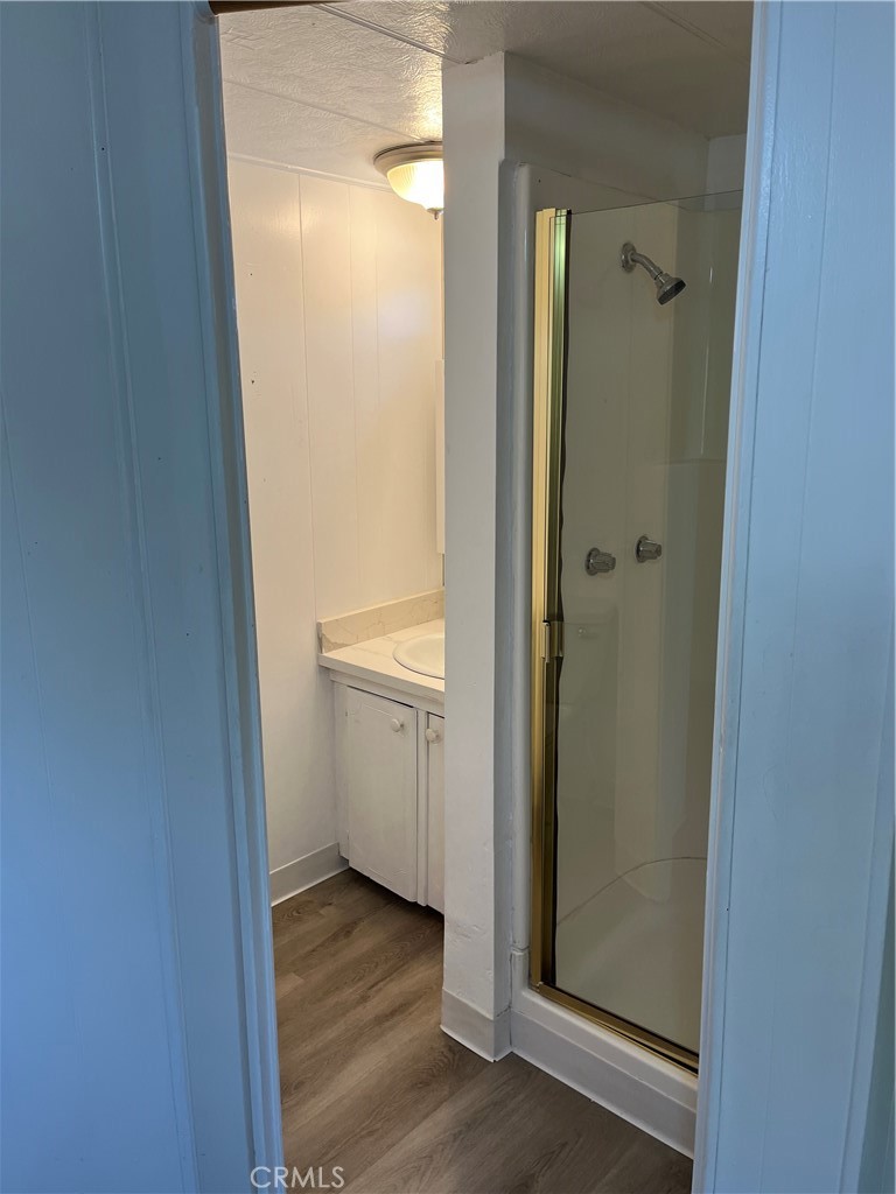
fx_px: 897
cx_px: 448
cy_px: 597
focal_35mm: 26
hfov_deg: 53.1
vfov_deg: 67.3
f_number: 1.6
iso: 50
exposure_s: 1/120
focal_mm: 5.1
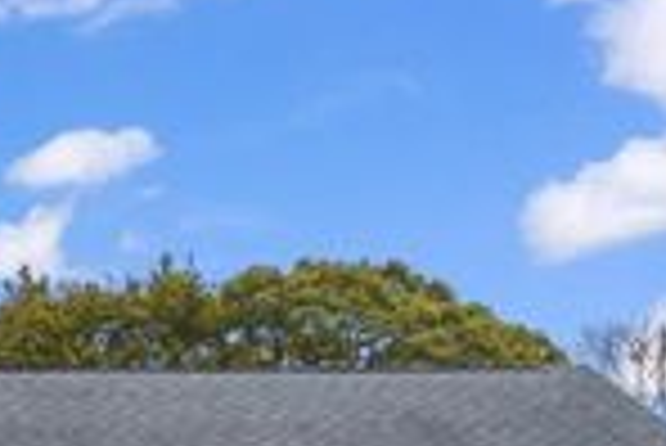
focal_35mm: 98
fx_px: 1815
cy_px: 692
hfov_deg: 19.0
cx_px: -243
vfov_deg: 13.1
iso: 100
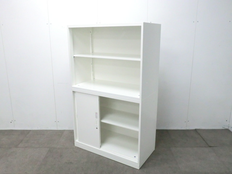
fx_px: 214
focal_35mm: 32
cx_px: 116
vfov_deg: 44.2
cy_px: 87
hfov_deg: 56.8
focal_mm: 5.8
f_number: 3.5
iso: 640
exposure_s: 1/60
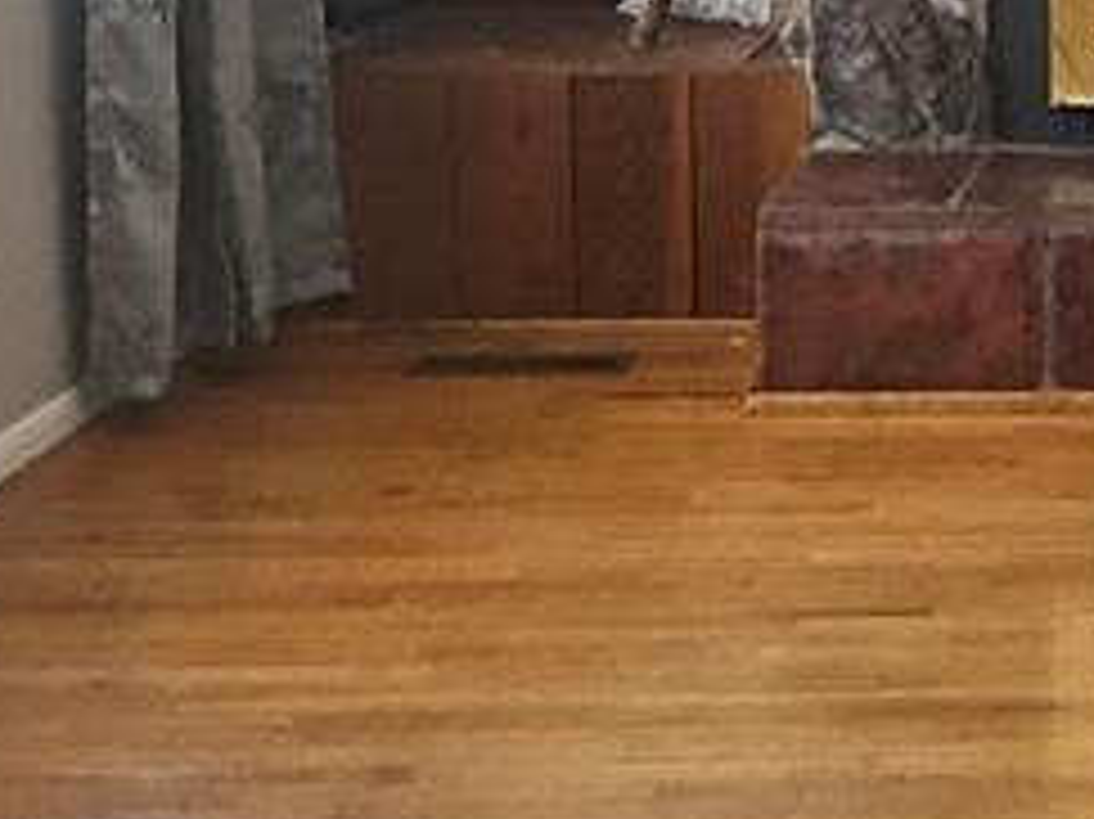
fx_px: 3854
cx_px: 1661
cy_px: -52
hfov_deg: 14.9
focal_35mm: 122
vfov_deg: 12.0
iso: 160
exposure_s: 1/60
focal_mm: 3
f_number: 1.8
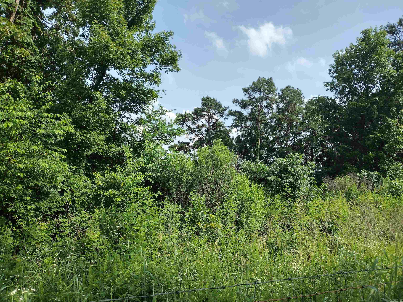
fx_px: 314
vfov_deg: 51.4
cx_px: 202
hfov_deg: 65.3
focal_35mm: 27
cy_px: 151
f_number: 1.7
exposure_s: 1/1774
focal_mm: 4.71
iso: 100
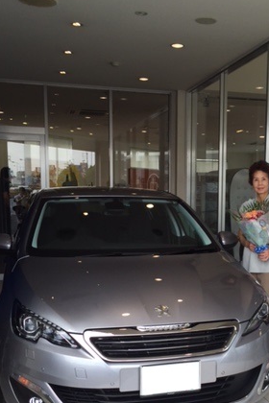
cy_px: 250
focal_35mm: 46
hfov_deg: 28.9
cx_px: 197
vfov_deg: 42.4
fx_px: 516
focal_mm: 4.15
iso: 32
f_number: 2.2
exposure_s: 1/430
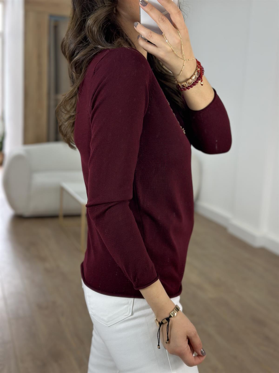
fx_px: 516
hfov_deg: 30.3
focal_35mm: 48
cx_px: 140
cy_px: 186
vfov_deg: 39.7
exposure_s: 1/100
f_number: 1.78
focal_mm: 6.86
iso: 64
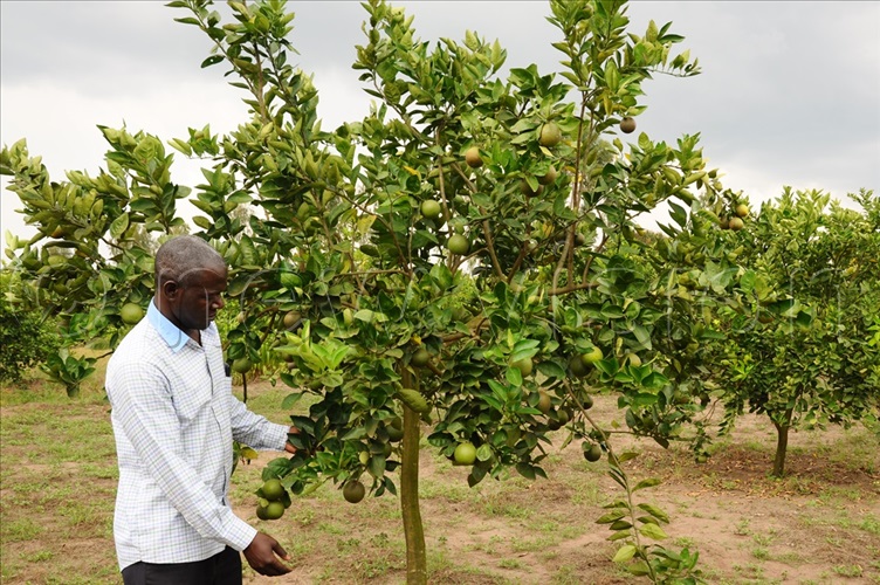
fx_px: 952
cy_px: 292
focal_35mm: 39
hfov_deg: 49.6
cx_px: 440
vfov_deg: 34.1
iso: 400
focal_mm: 26
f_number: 7.1
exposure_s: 1/200
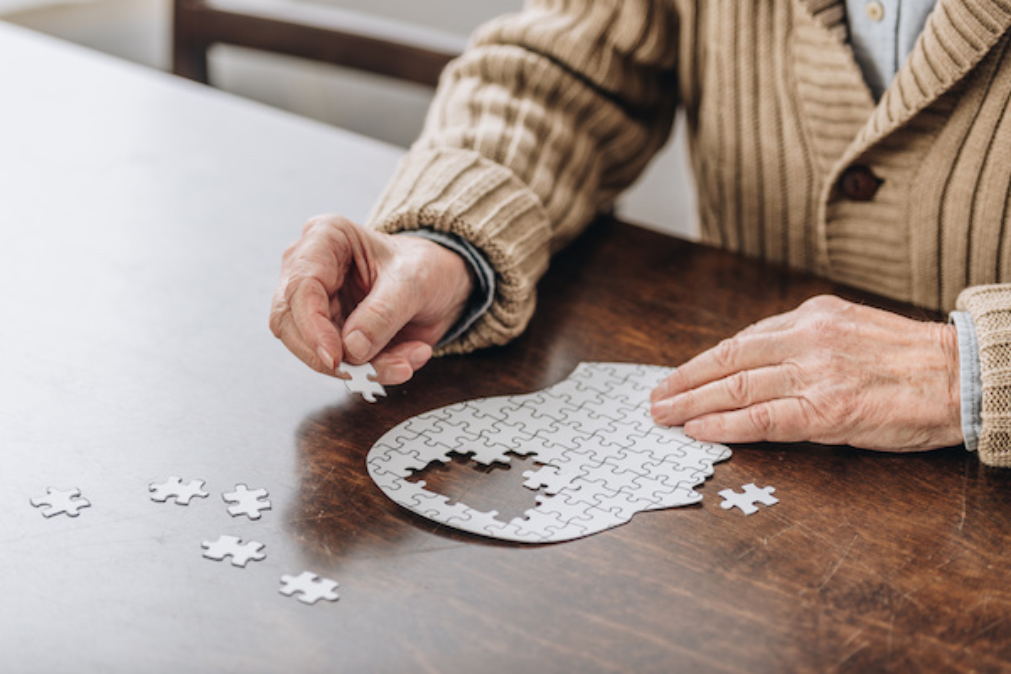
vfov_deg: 13.4
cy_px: 337
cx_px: 506
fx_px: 2864
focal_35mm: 102
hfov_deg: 20.0
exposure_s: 1/200
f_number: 2.8
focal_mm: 102
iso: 100
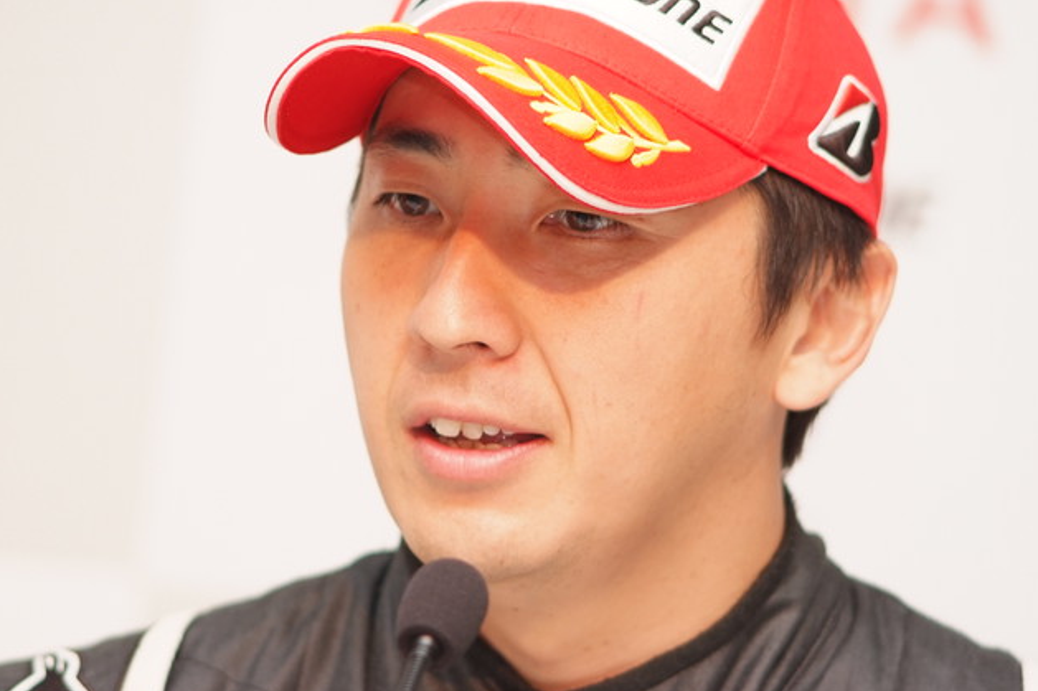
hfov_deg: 6.7
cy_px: 302
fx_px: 8907
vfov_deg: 4.4
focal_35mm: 309
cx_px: 531
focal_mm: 180
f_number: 2.8
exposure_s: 1/125
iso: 400
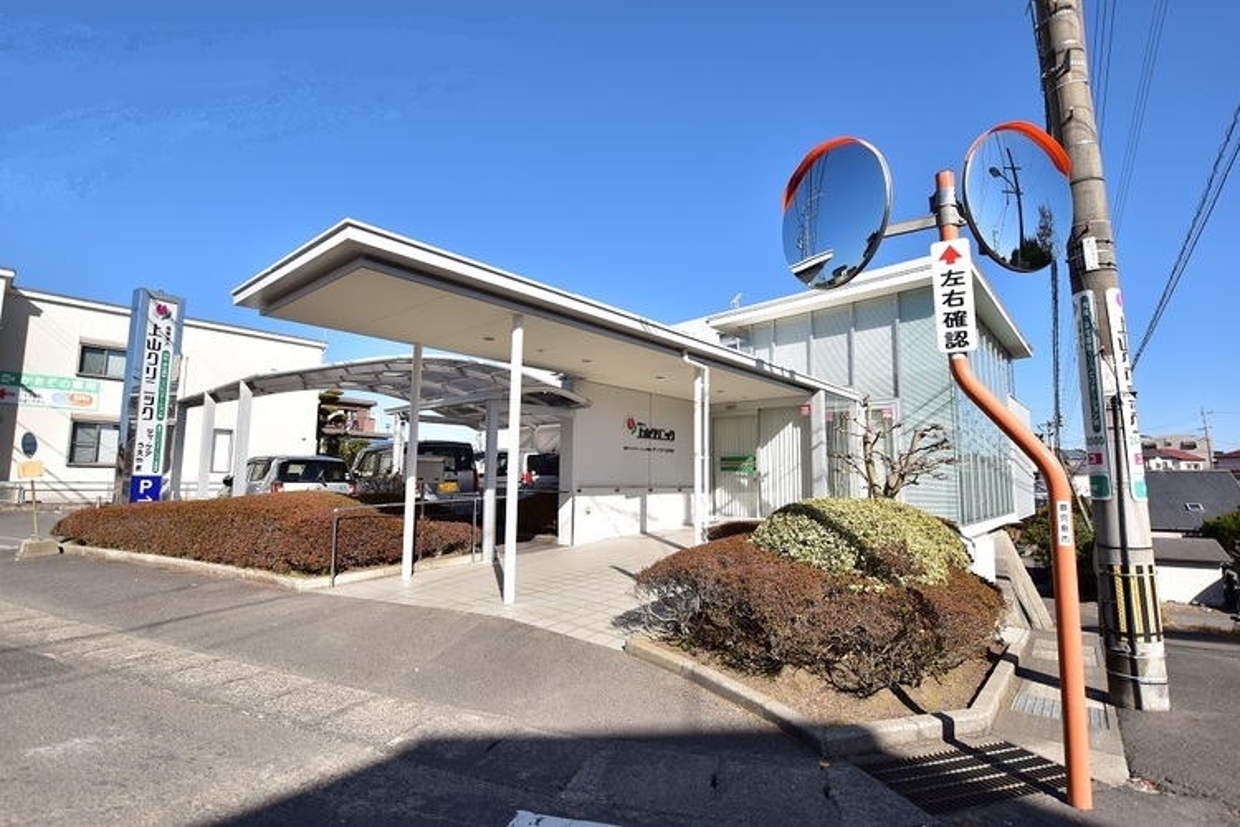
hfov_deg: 95.0
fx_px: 568
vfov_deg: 72.1
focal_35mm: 16
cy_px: 414
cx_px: 620
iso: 160
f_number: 4.5
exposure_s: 1/1600
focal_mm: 11
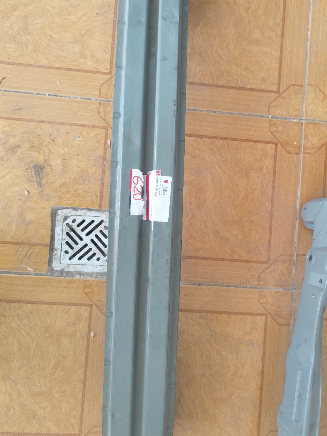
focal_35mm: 32
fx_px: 403
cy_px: 198
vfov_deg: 56.7
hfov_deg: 43.9
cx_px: 196
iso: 500
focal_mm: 6.19
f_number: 1.65
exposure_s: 1/100
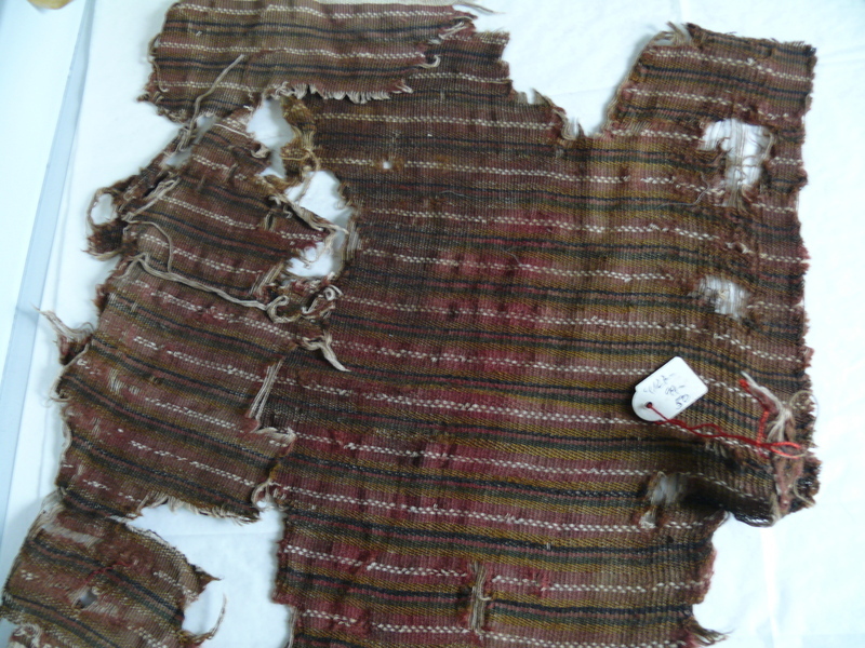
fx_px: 875
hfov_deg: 52.6
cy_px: 324
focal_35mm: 35
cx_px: 432
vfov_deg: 40.7
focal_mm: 7.4
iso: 200
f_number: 2.8
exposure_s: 1/13
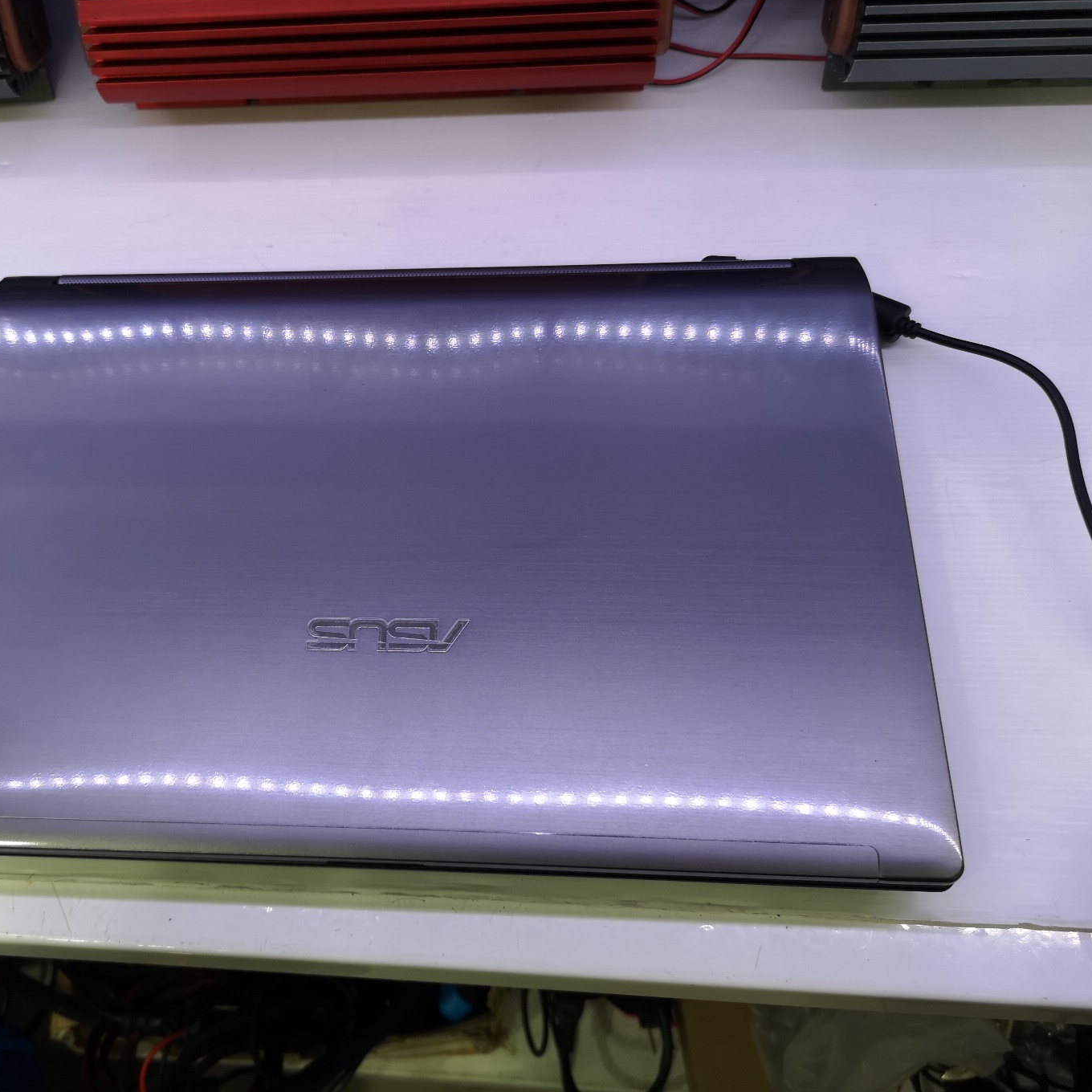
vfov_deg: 51.1
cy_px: 544
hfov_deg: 50.4
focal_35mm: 32
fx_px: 1142
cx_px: 388
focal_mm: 3.95
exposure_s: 1/50
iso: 80
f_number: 1.8
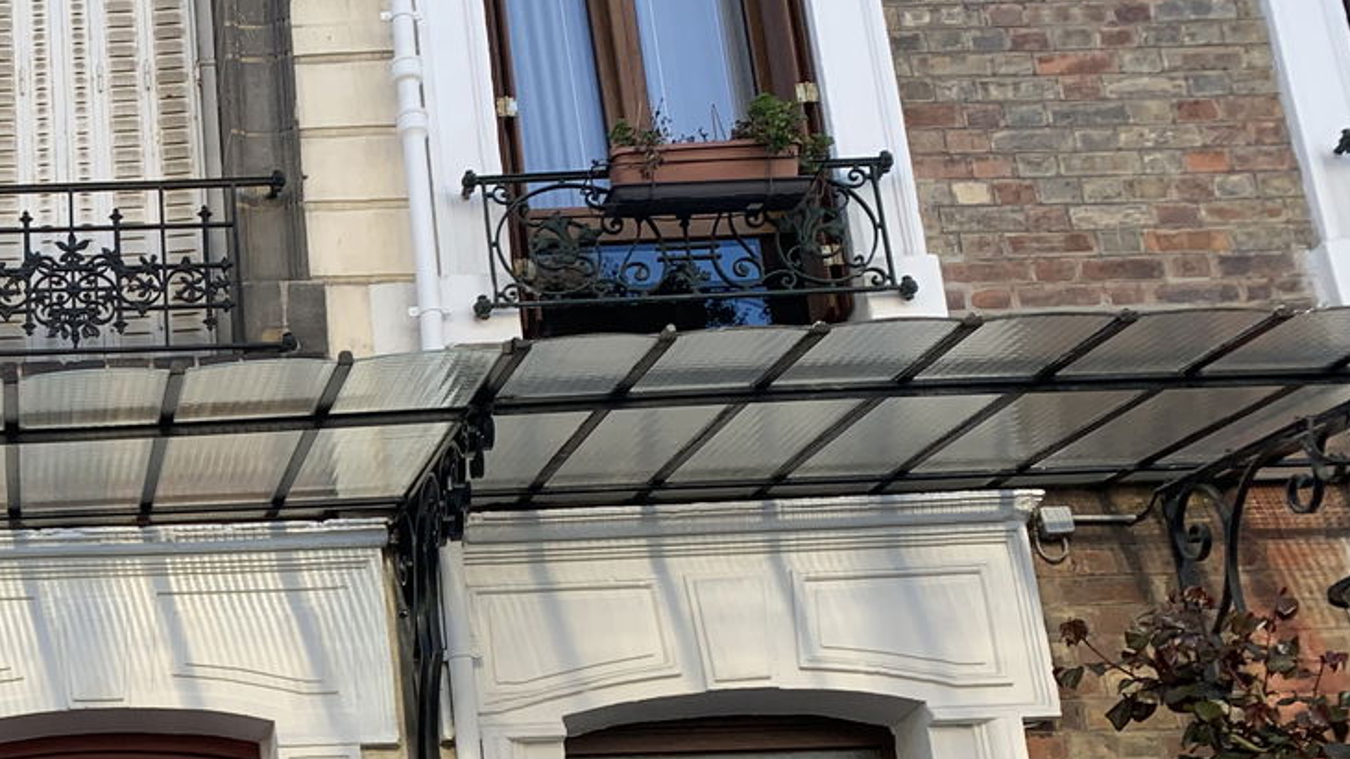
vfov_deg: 19.1
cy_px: 646
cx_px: -33
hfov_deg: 31.1
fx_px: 2219
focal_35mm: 62
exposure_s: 1/512
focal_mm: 4.25
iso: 25
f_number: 1.8
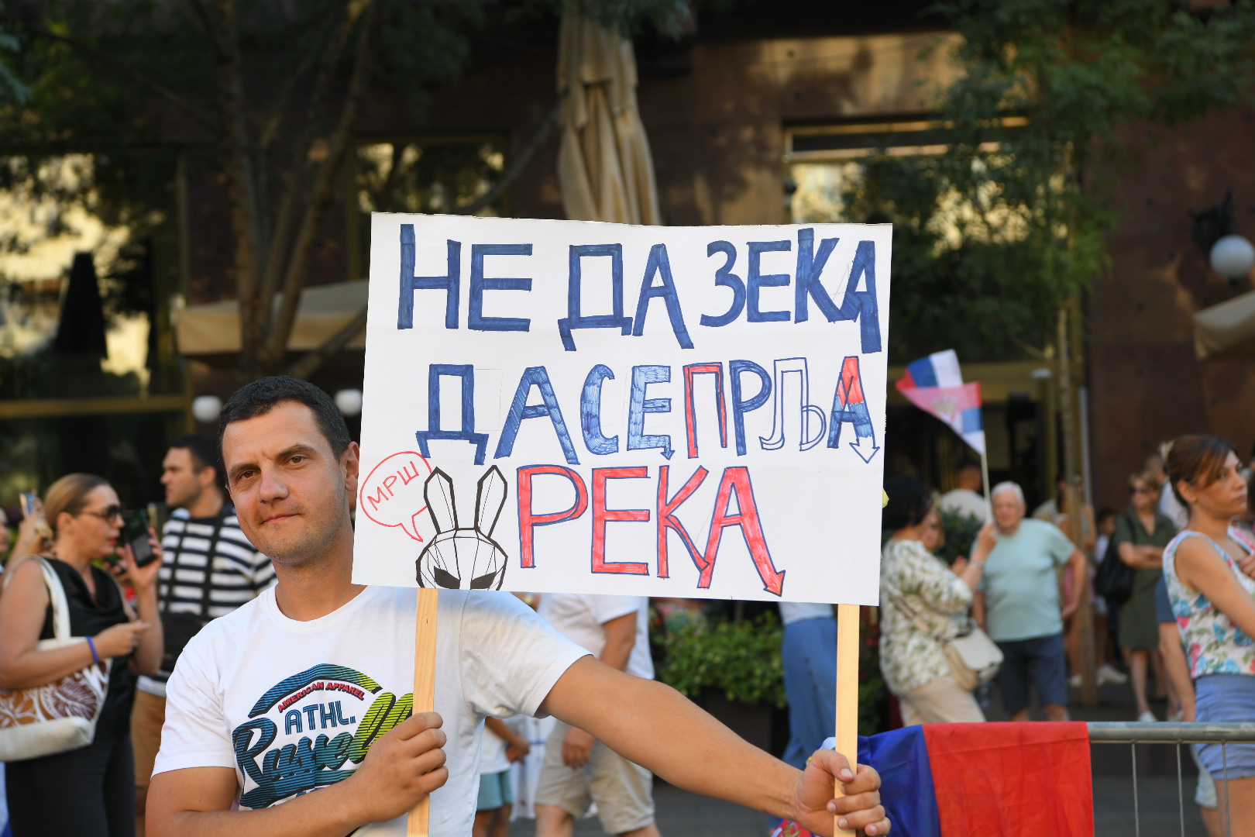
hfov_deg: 28.8
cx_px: 628
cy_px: 418
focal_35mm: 70
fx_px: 2440
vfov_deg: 19.5
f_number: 5
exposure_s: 1/250
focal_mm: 70
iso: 400
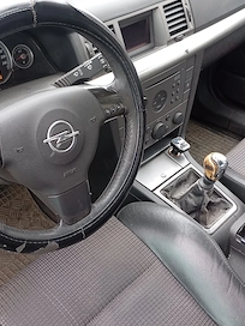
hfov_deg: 35.1
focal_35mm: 41
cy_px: 161
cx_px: 110
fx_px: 387
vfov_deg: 45.8
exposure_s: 1/50
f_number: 1.8
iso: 371
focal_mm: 4.27
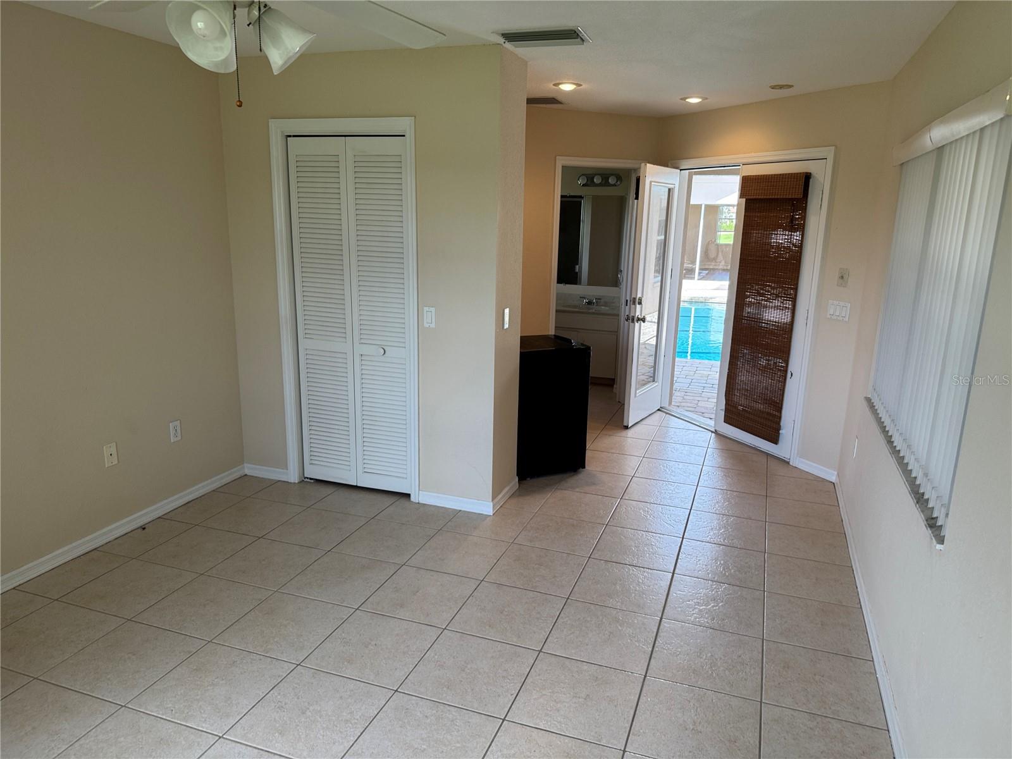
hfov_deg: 71.6
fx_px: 702
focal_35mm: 24
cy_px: 380
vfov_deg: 56.8
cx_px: 506
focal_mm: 6.76
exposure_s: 1/120
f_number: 1.78
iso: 80
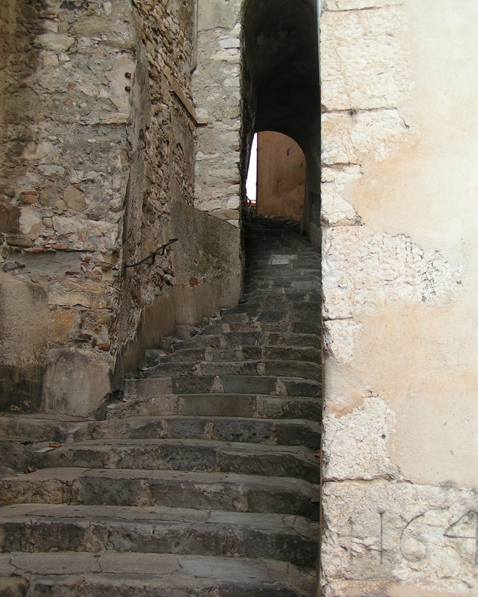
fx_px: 761
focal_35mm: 43
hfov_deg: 34.9
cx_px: 240
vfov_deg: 42.9
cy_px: 286
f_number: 4
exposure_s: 1/60
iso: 50
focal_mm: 6.3
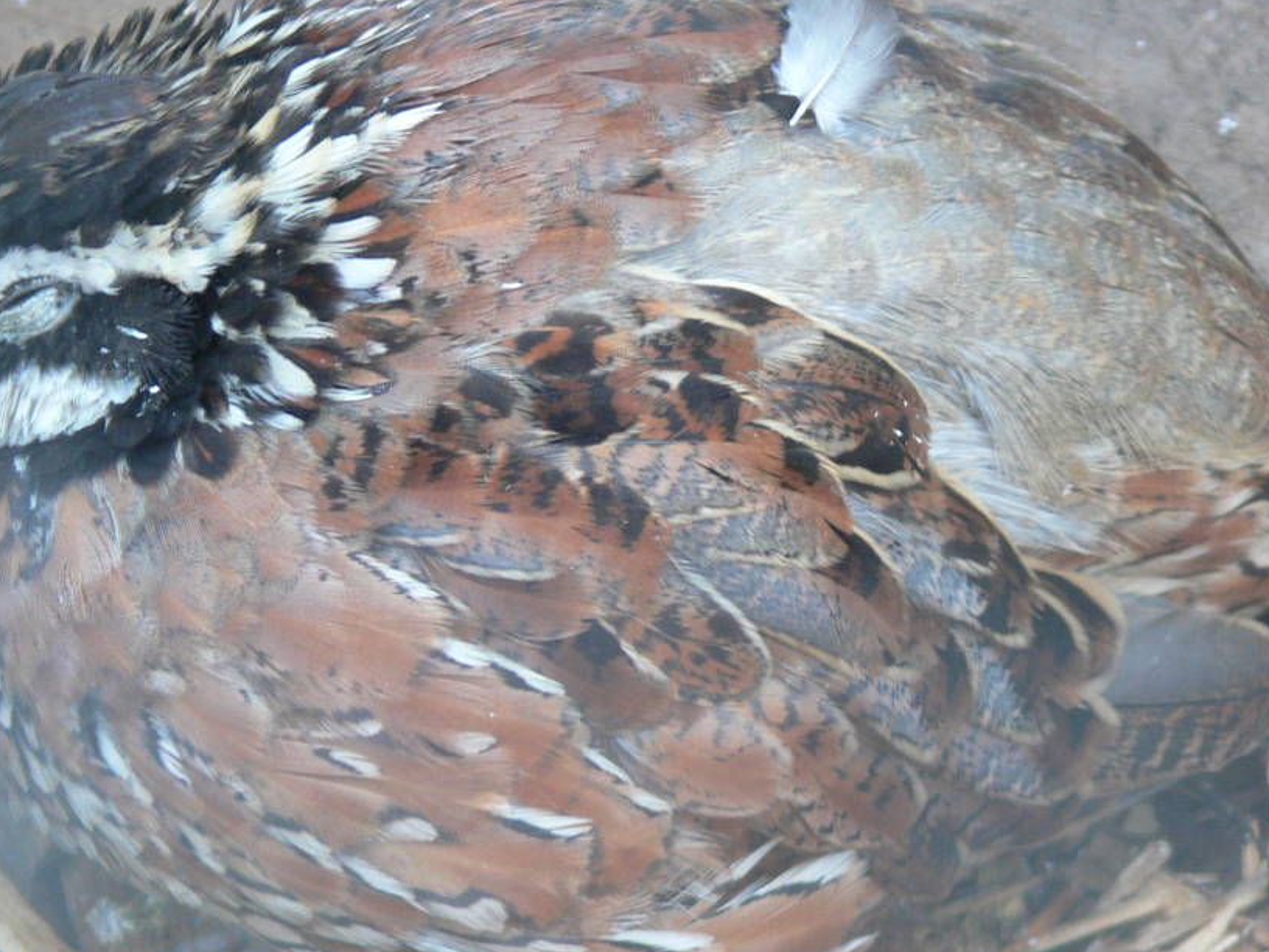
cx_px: 319
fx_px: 13014
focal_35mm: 355
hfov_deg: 5.6
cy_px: 432
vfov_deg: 4.2
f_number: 3.6
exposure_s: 1/30
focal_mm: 38.2
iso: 100
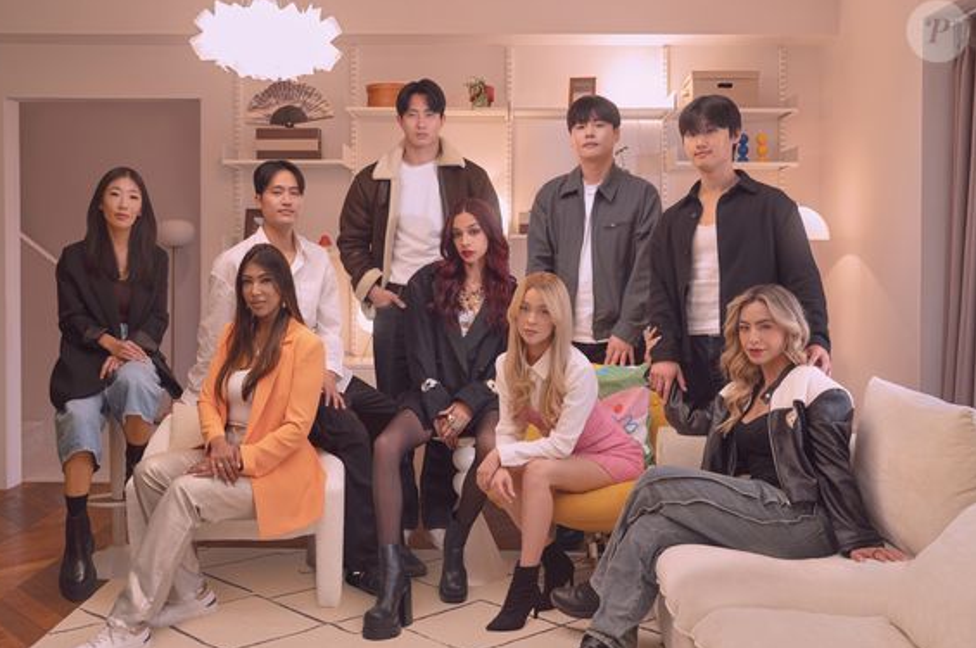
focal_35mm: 39
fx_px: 1056
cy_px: 324
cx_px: 477
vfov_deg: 34.1
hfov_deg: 49.6
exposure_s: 1/100
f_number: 4.5
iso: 1000
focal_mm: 38
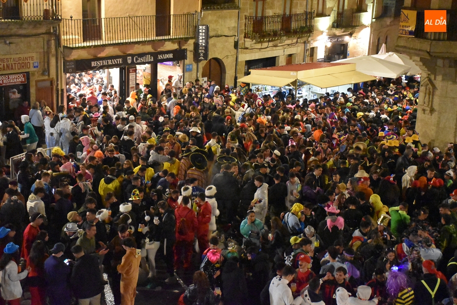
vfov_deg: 21.6
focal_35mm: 63
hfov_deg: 31.9
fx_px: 801
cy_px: 152
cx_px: 228
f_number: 4.5
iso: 12800
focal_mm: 42
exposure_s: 1/60
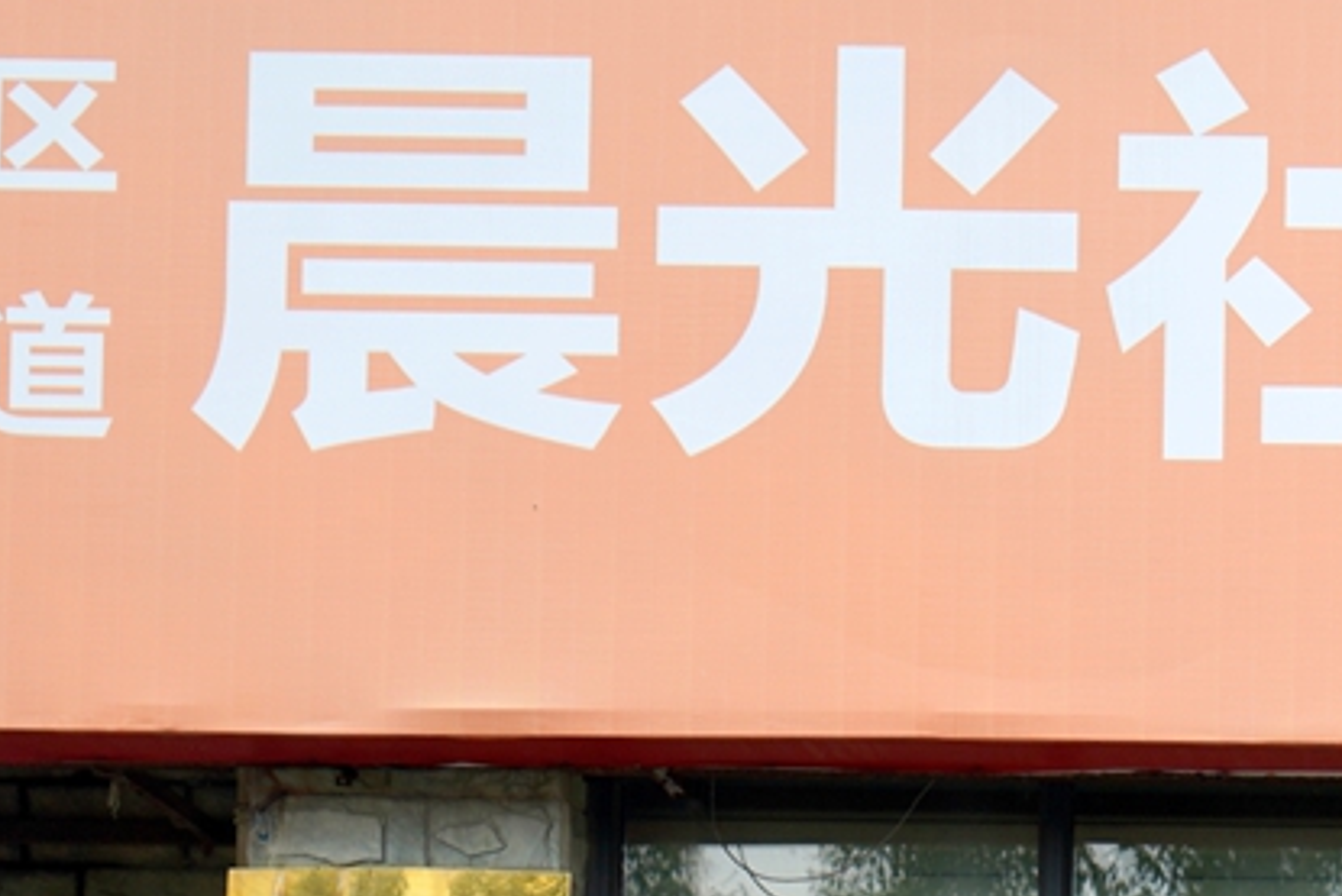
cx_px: 2074
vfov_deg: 9.8
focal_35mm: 130
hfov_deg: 14.6
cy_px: 1769
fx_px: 4848
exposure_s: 1/250
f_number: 4.5
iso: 100
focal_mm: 30
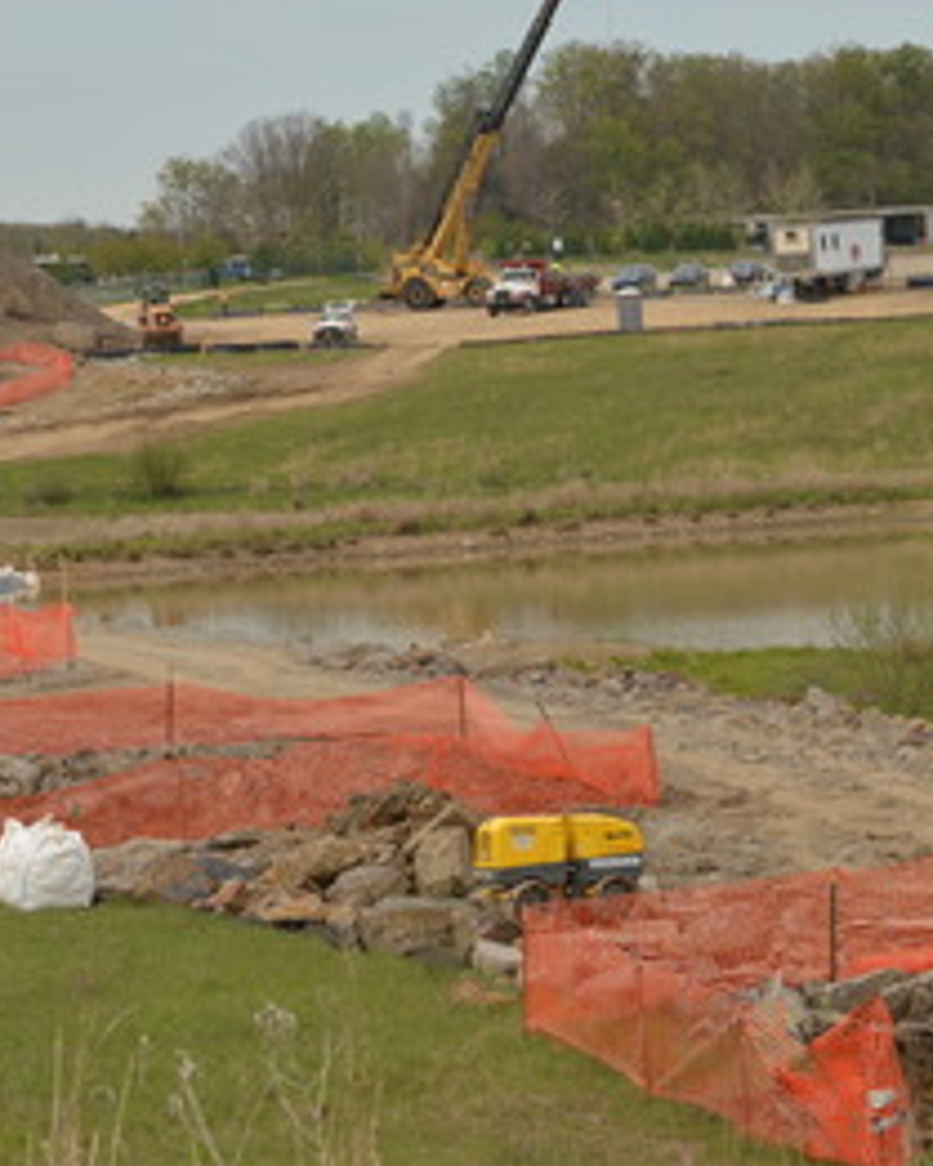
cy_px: 605
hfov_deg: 10.4
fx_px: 5102
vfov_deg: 13.0
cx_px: 295
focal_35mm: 148
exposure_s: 1/800
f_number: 8
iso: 320
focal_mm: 55
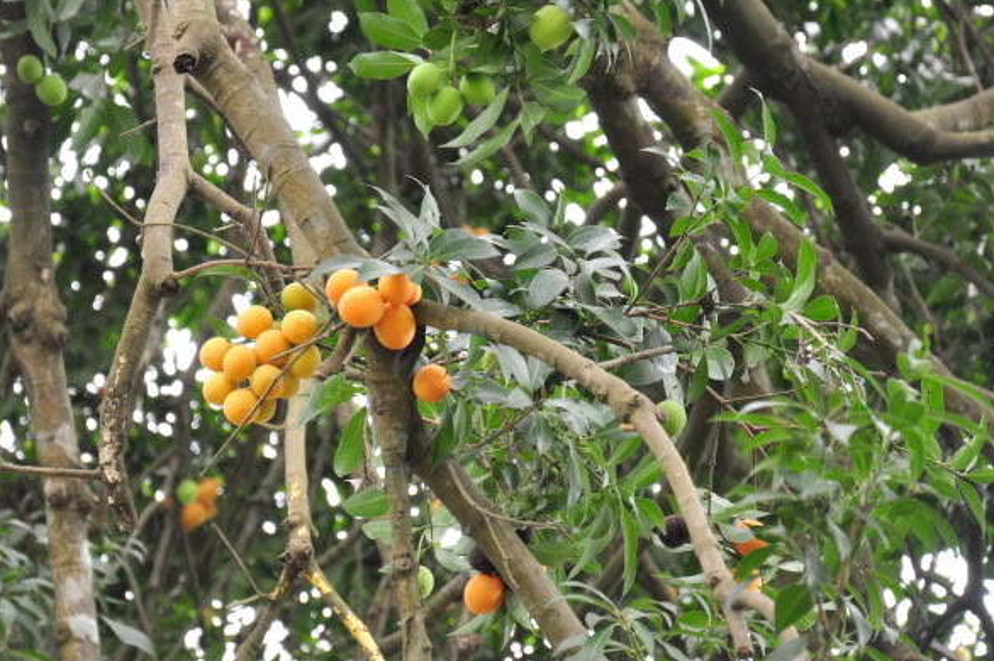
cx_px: 377
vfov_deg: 6.4
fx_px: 5924
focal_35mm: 215
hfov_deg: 9.6
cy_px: 309
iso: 500
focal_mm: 105
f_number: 5.6
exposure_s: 1/80
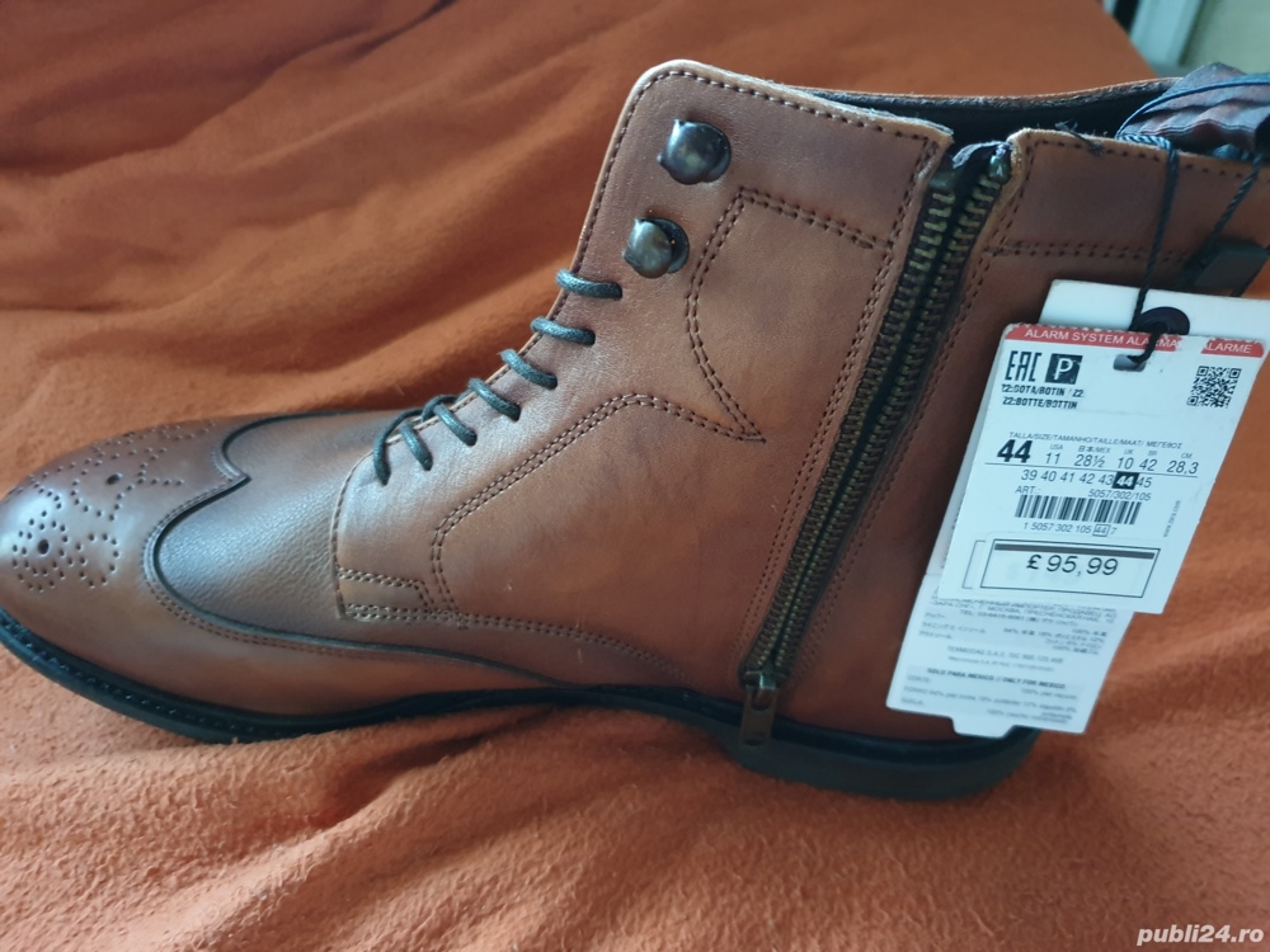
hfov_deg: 67.3
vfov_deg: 53.1
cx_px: 635
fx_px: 954
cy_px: 476
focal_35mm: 26
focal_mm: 4.3
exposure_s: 1/10
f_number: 1.5
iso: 500
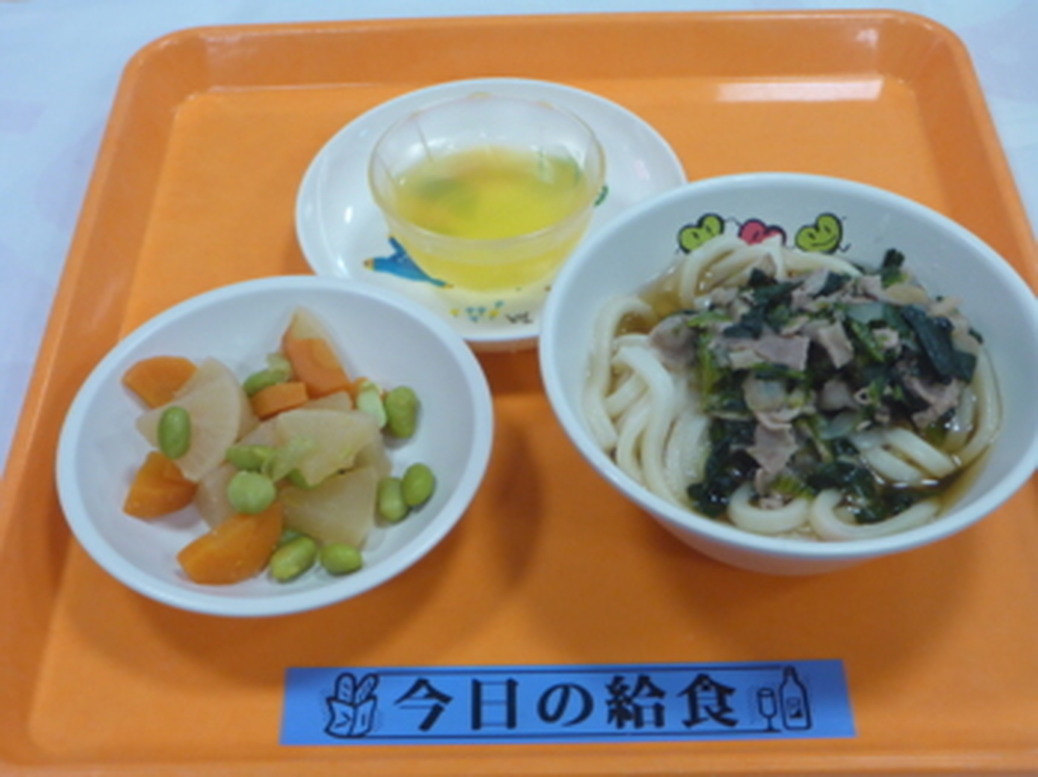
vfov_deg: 30.8
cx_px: 519
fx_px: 1408
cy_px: 388
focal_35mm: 47
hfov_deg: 40.5
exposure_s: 1/40
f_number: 4.5
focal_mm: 8.4
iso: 400
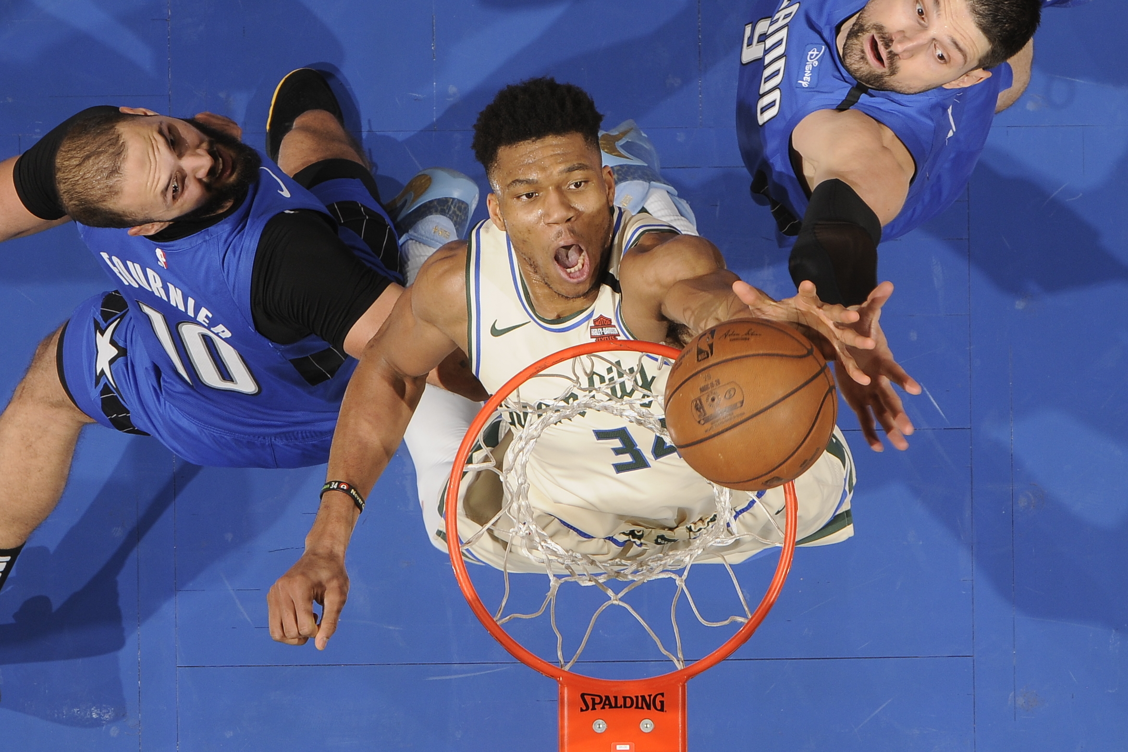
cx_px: 564
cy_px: 376
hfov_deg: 5.7
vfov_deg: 3.8
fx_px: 11278
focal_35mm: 360
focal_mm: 240
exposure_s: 1/250
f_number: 7.1
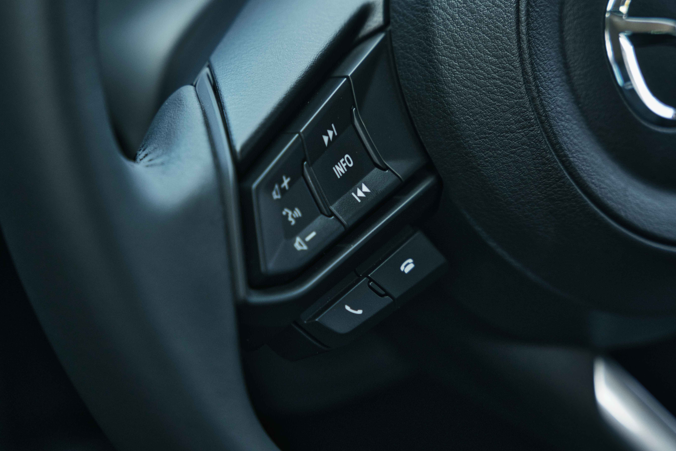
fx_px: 1648
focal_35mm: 88
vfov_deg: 15.6
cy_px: 173
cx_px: 344
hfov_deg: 23.2
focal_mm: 67.6
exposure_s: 1/125
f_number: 3.2
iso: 1000
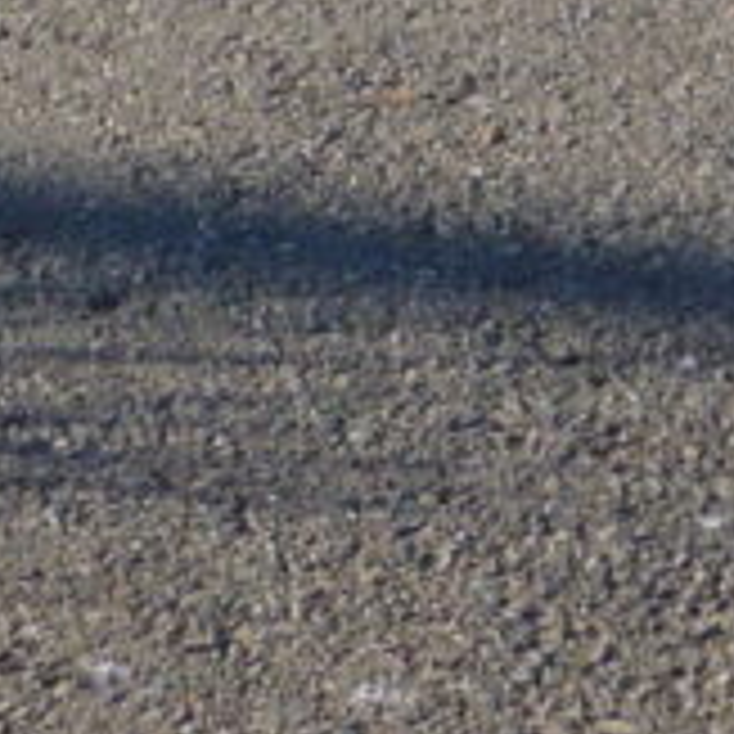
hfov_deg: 6.3
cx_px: 126
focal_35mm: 278
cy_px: -1315
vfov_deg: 5.9
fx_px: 6669
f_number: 3.9
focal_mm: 9
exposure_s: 1/250
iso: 100
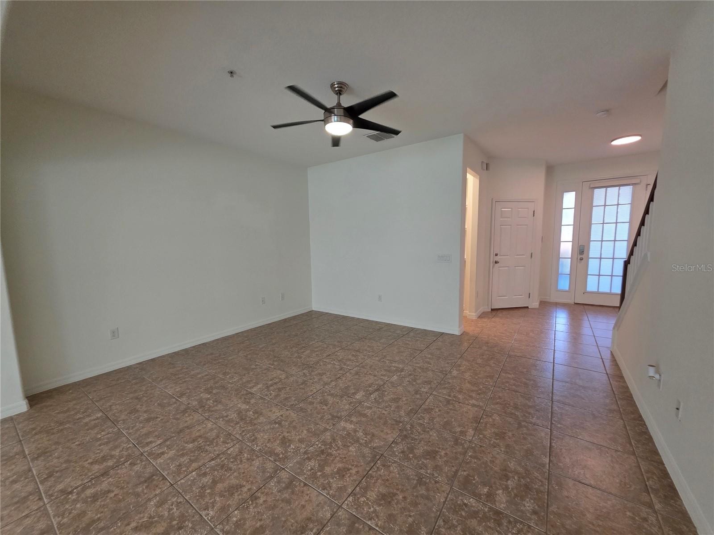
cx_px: 357
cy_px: 268
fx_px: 268
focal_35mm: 13
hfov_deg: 106.2
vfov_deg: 89.9
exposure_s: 1/120
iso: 200
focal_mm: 2.2
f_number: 1.9
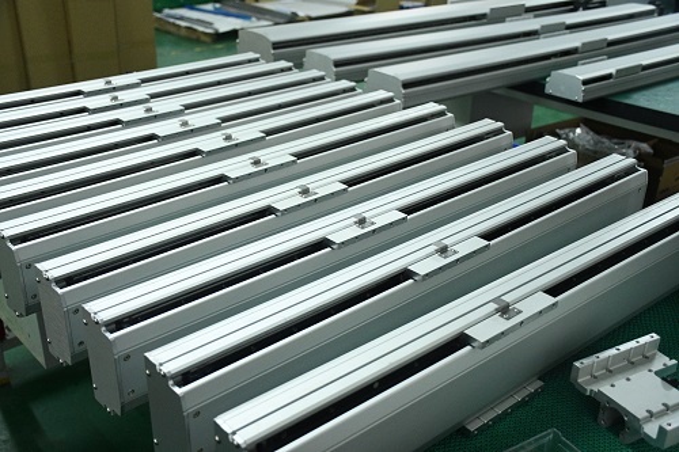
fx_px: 735
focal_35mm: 39
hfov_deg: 49.6
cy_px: 226
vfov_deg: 34.2
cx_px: 340
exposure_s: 1/100
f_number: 3.8
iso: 4000
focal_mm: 26
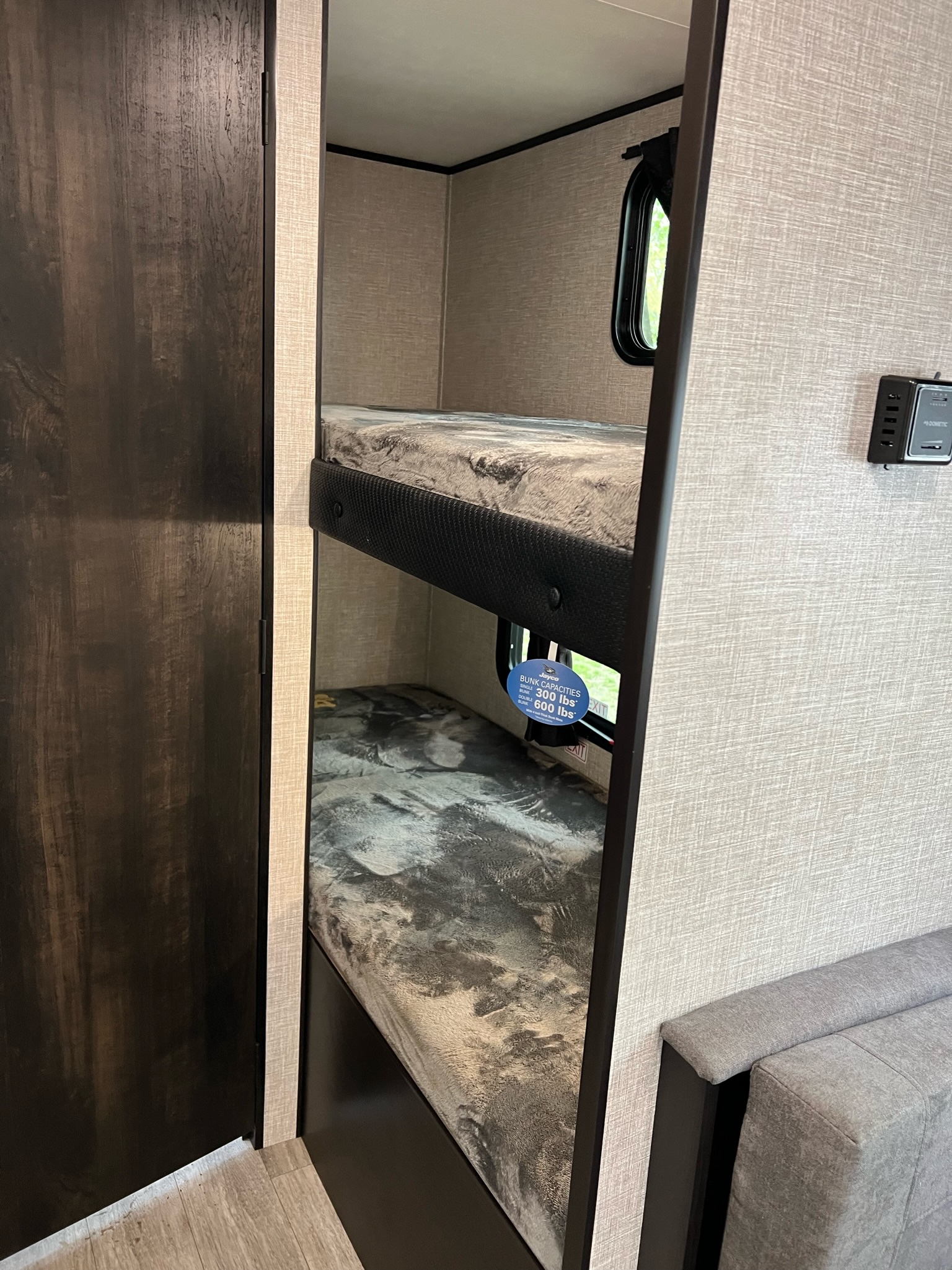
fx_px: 954
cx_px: 476
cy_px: 635
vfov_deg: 67.3
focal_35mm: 26
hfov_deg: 53.0
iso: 200
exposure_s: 1/60
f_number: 1.5
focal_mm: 5.7
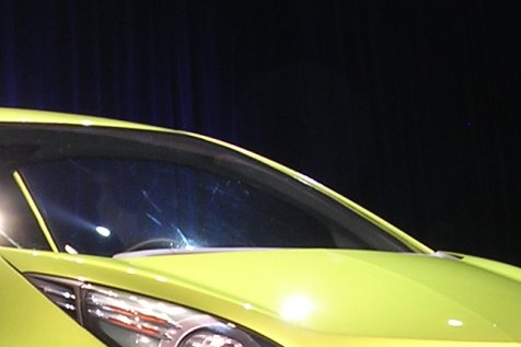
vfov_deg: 9.9
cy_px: 420
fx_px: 1982
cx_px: 70
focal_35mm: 137
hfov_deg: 14.8
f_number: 3.1
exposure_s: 1/30
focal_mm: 7.5
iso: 100
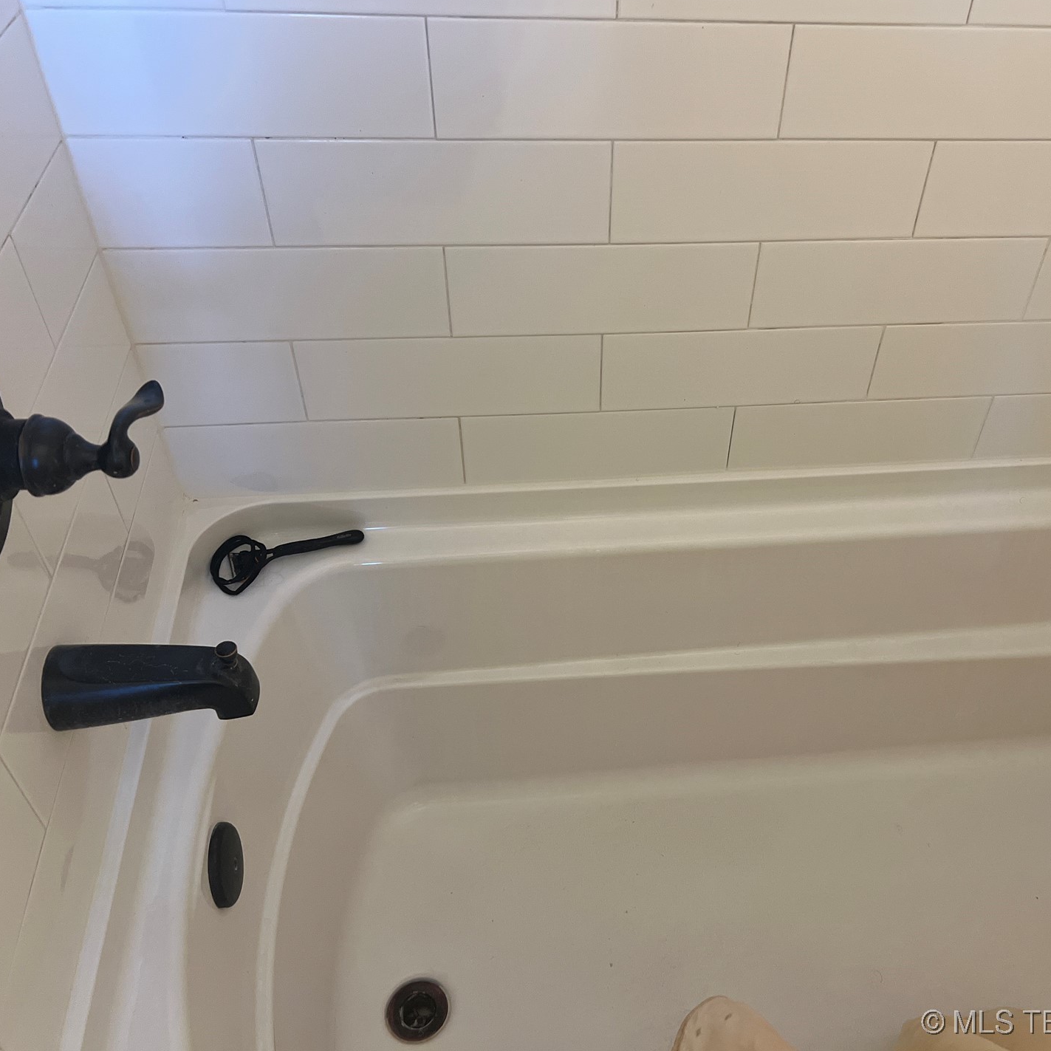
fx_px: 1065
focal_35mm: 31
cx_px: 666
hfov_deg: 51.9
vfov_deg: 52.5
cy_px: 521
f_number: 1.5
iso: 250
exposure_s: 1/60
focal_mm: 5.7
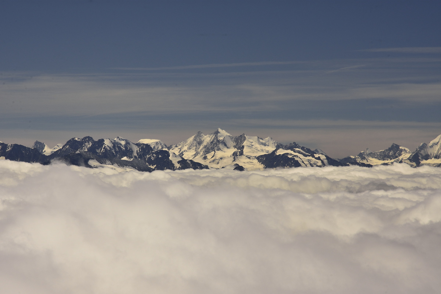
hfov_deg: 17.1
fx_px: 1470
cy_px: 147
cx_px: 220
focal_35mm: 120
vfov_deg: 11.4
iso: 250
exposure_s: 1/125
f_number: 20
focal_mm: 80
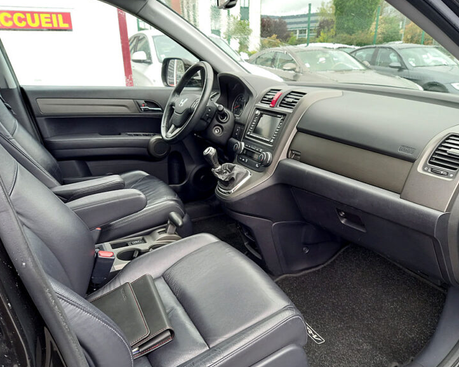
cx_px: 230
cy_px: 189
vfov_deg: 53.2
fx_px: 367
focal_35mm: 27
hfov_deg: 64.1
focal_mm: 4.6
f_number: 2
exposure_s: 1/50
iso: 100
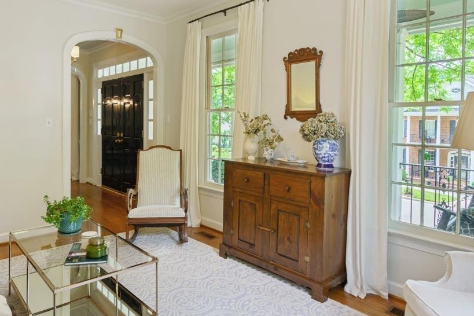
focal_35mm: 25
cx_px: 195
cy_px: 129
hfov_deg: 70.9
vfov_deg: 51.0
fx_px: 329
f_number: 9
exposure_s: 1/5
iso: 200
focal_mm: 16
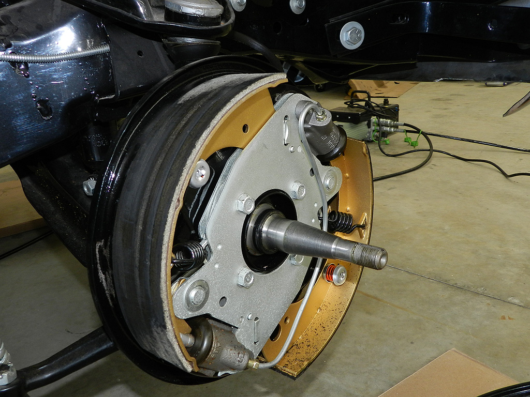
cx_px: 265
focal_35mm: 32
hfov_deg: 56.8
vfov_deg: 44.2
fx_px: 490
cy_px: 198
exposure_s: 1/30
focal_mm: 5.6
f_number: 3.7
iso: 200
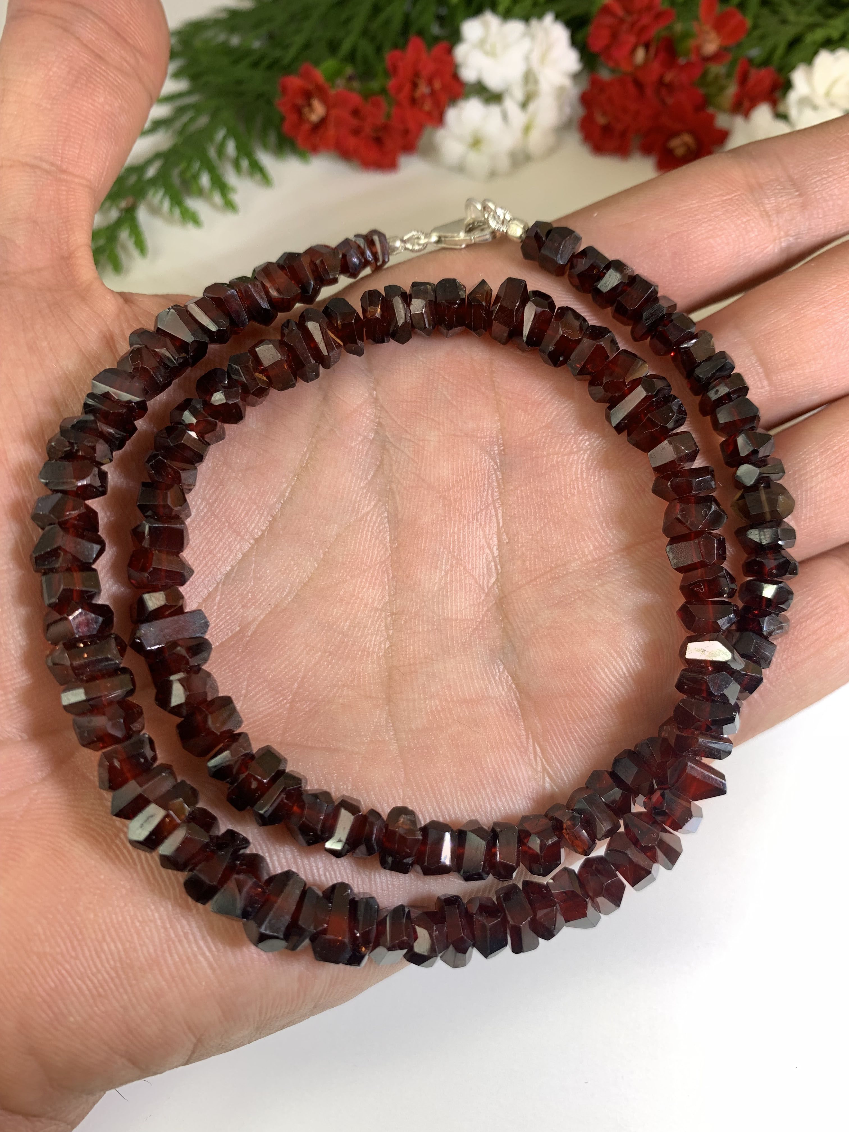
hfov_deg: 53.1
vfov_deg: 67.3
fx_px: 850
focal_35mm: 26
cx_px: 424
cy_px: 566
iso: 25
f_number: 1.8
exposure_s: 1/152
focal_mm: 4.25
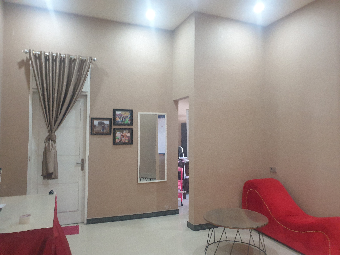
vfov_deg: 53.1
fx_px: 255
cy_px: 128
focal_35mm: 26
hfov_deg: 67.3
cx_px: 170
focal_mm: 4.3
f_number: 2.4
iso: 320
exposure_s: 1/20
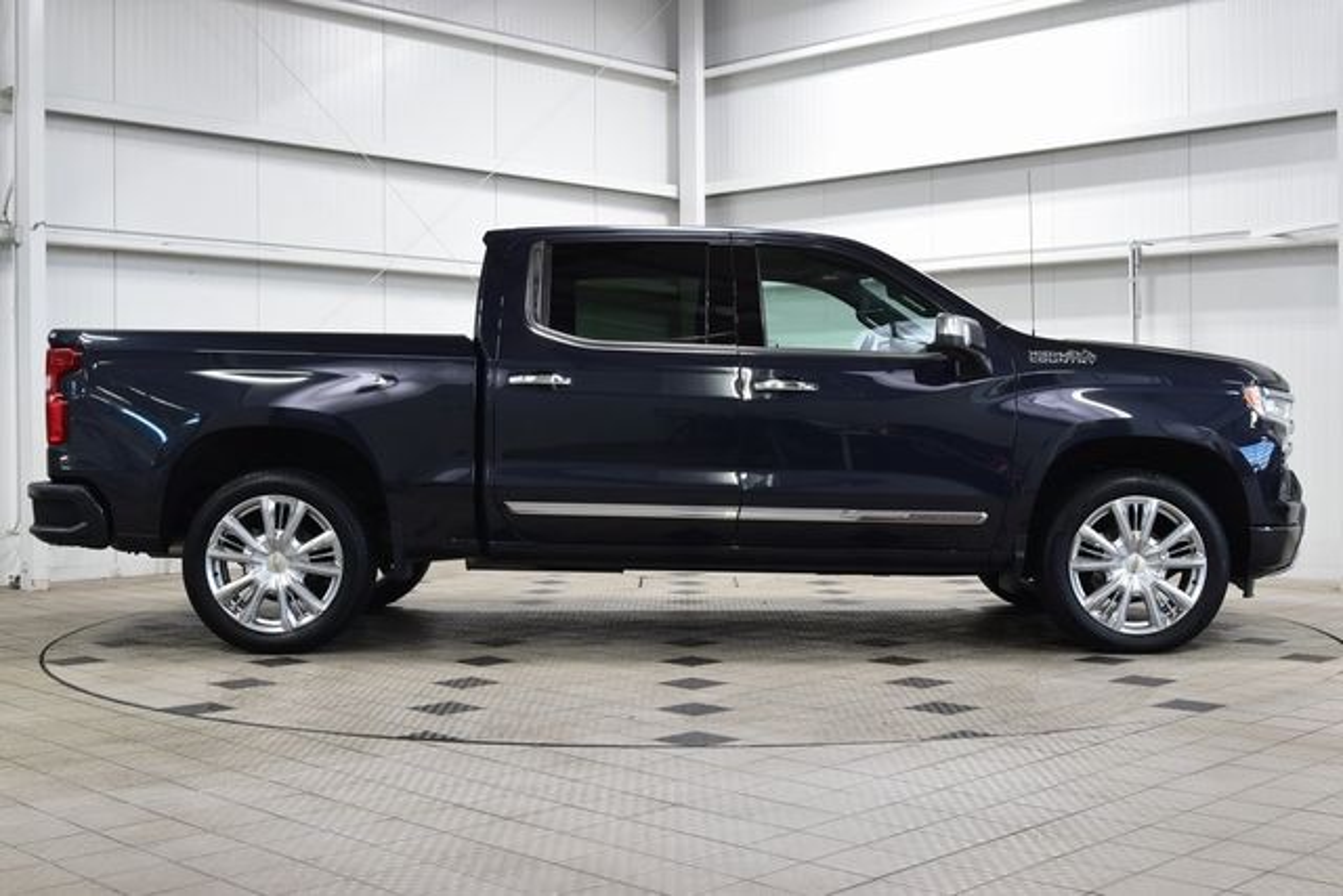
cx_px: 672
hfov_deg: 43.6
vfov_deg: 29.9
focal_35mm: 45
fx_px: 1679
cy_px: 448
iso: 500
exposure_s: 1/15
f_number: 6.3
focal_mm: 30
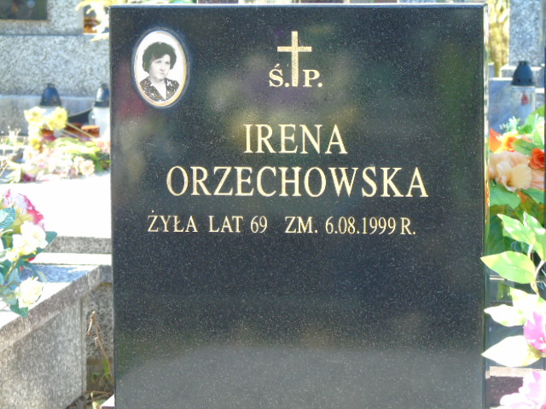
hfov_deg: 10.6
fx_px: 2934
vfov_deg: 8.0
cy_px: 204
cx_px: 273
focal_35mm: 186
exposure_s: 1/125
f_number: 5
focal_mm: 33
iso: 250
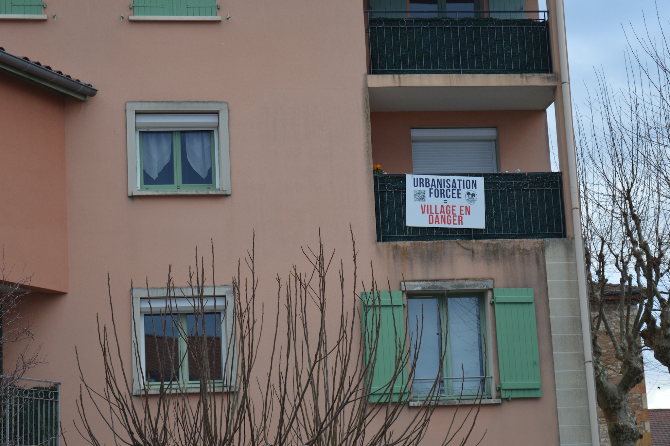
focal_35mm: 82
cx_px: 335
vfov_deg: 16.5
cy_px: 223
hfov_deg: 24.6
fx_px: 1534
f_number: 5.6
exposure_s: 1/125
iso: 400
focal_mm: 55
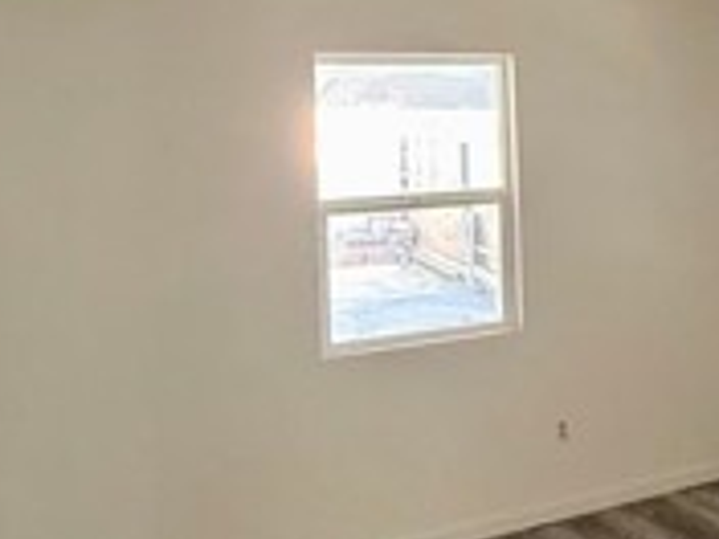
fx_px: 1059
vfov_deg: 28.0
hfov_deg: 35.2
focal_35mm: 51
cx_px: 654
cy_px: 110
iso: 640
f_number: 2.2
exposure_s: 1/60
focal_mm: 2.22
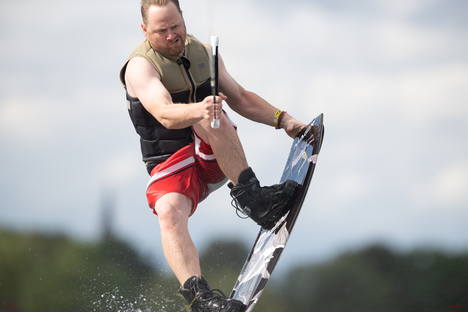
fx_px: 5200
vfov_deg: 3.4
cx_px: 234
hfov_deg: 5.2
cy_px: 156
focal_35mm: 400
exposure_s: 1/3200
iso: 320
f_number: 4
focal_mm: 400
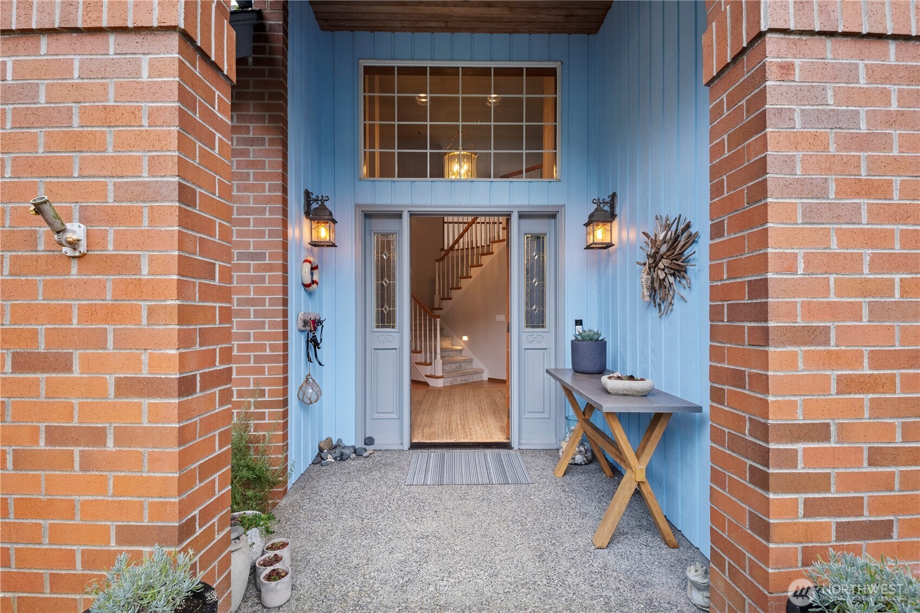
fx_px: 383
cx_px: 460
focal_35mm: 15
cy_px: 306
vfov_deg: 77.3
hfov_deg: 100.4
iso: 250
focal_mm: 10
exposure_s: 1/15
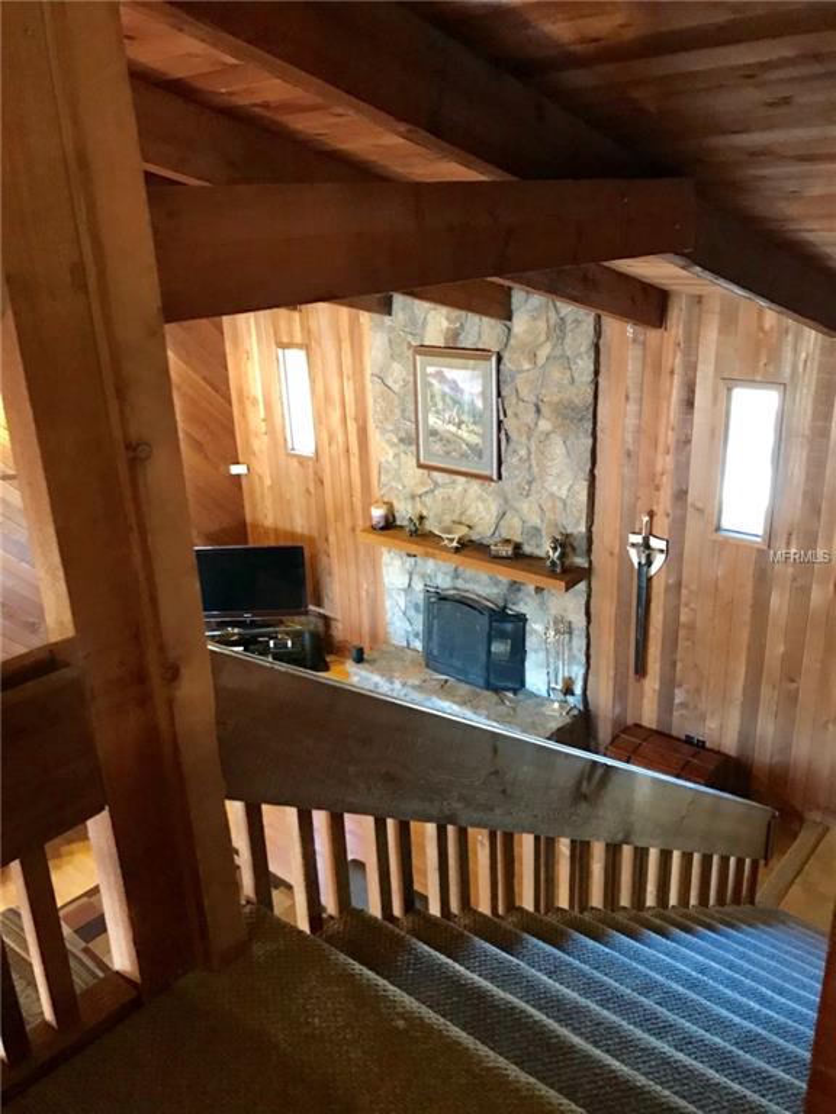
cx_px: 418
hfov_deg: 49.7
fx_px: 902
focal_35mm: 28
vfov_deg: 63.4
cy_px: 557
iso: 100
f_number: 1.8
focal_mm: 3.99
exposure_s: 1/5
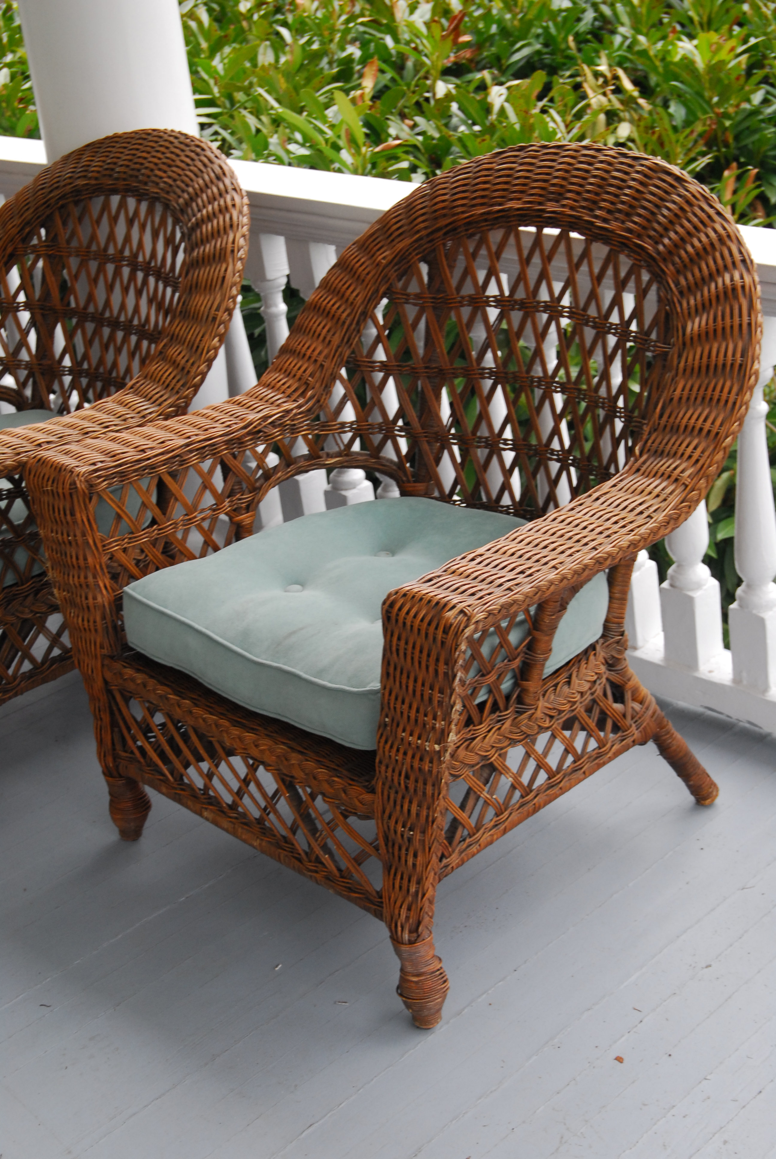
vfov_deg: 37.8
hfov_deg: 25.8
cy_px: 580
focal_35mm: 52
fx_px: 1693
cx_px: 388
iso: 400
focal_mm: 35
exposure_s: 1/50
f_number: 4.5
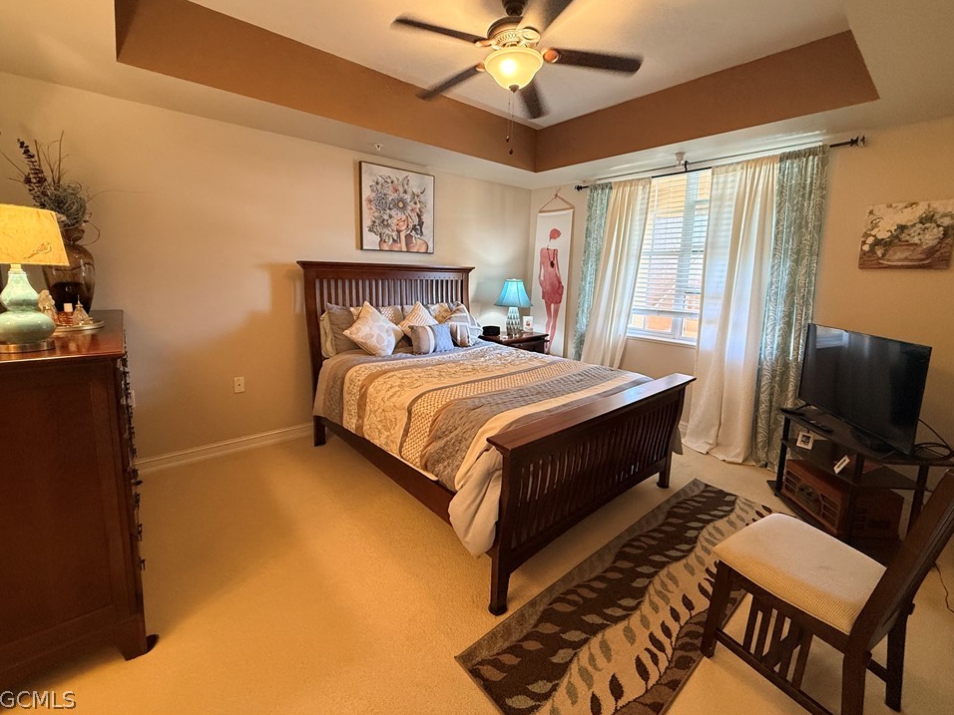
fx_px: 413
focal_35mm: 15
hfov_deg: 98.1
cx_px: 492
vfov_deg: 81.6
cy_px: 333
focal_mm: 2.22
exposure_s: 1/60
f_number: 2.2
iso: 320
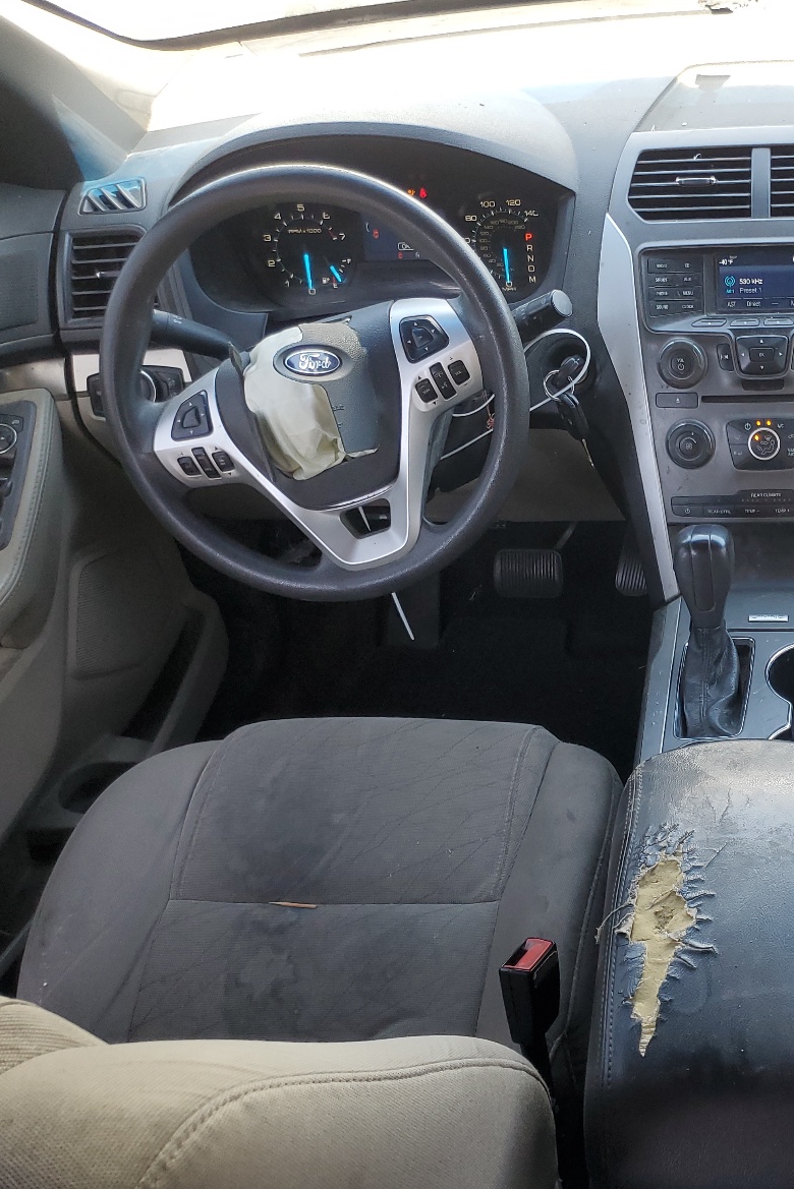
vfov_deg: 51.9
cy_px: 597
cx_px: 739
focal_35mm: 37
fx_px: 1223
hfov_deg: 33.7
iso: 56
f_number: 1.5
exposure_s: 1/120
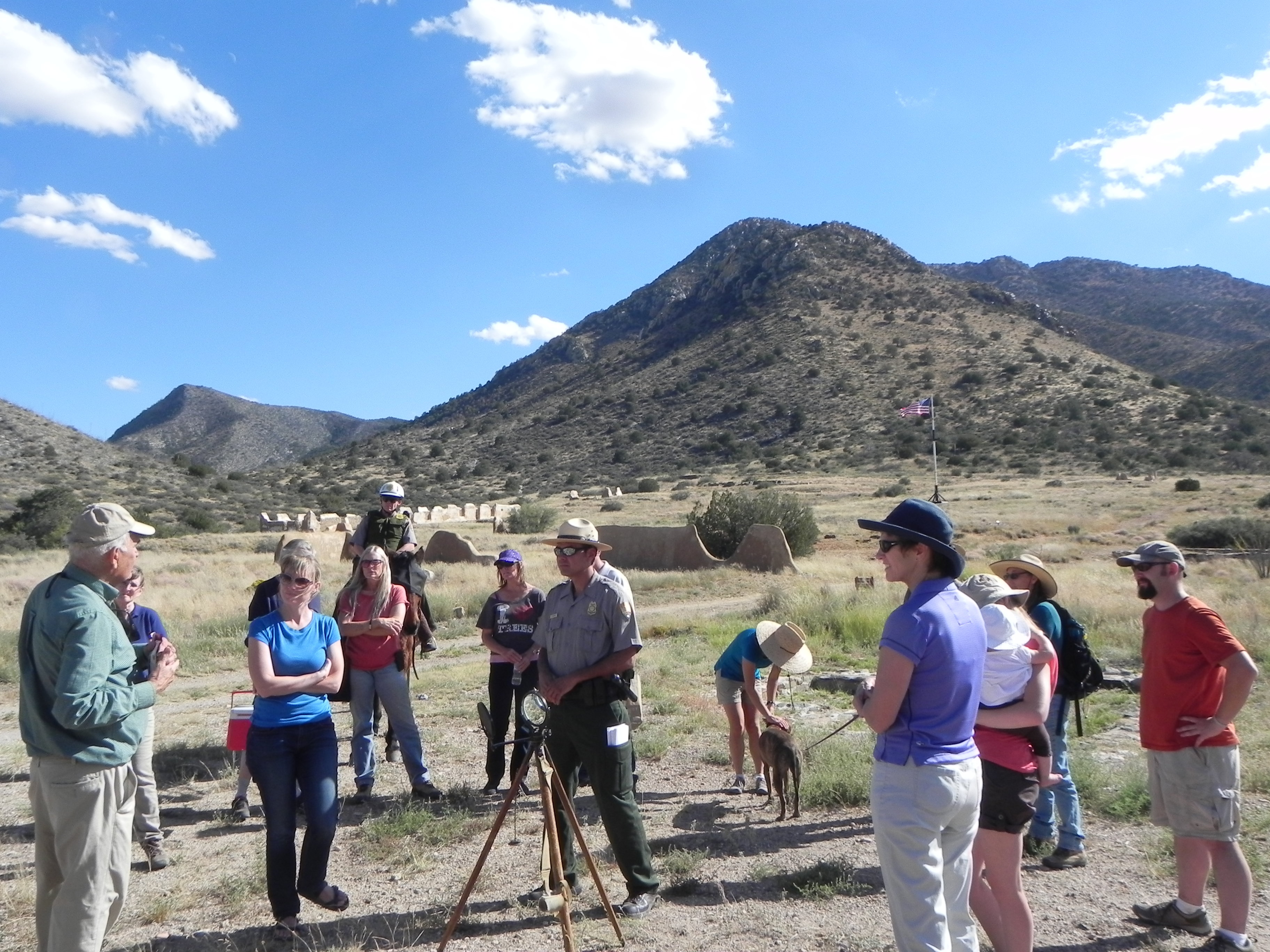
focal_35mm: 29
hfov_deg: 61.7
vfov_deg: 48.2
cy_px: 476
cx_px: 635
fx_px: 1064
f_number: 7.1
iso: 160
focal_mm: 5.2
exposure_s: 1/330
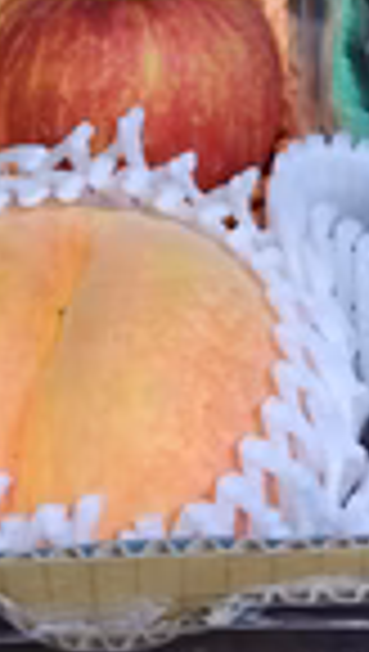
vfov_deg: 29.5
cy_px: 90
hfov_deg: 17.5
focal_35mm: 69
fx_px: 1195
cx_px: 135
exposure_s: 1/50
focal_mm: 5.5
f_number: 1.9
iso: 311
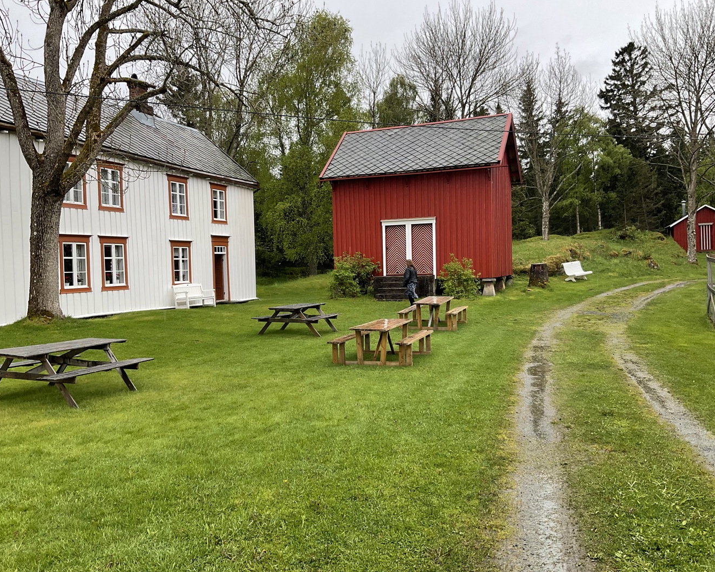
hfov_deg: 57.2
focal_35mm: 31
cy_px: 283
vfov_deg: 47.1
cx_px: 346
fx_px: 656
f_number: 1.8
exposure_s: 1/280
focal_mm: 3
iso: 16
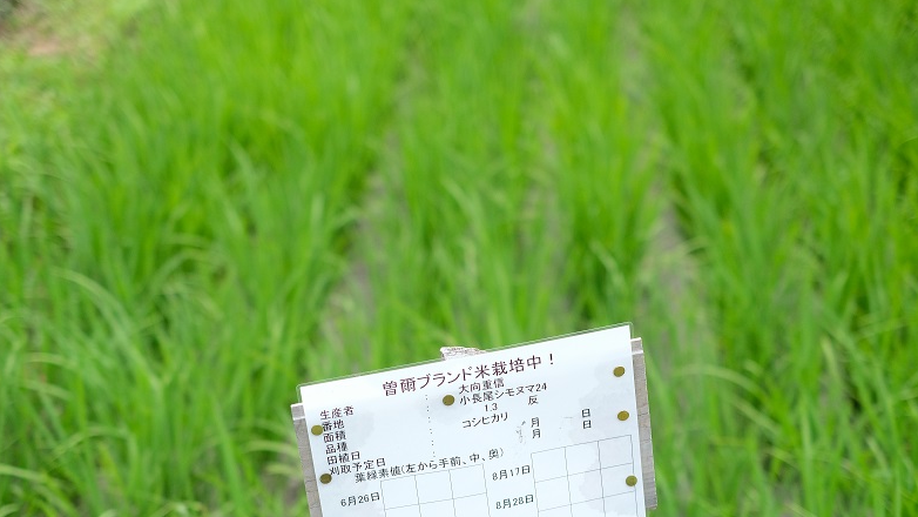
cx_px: 441
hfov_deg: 29.7
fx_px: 1728
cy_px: 347
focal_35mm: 71
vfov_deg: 17.0
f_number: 1.8
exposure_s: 1/8000
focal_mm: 35
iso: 800
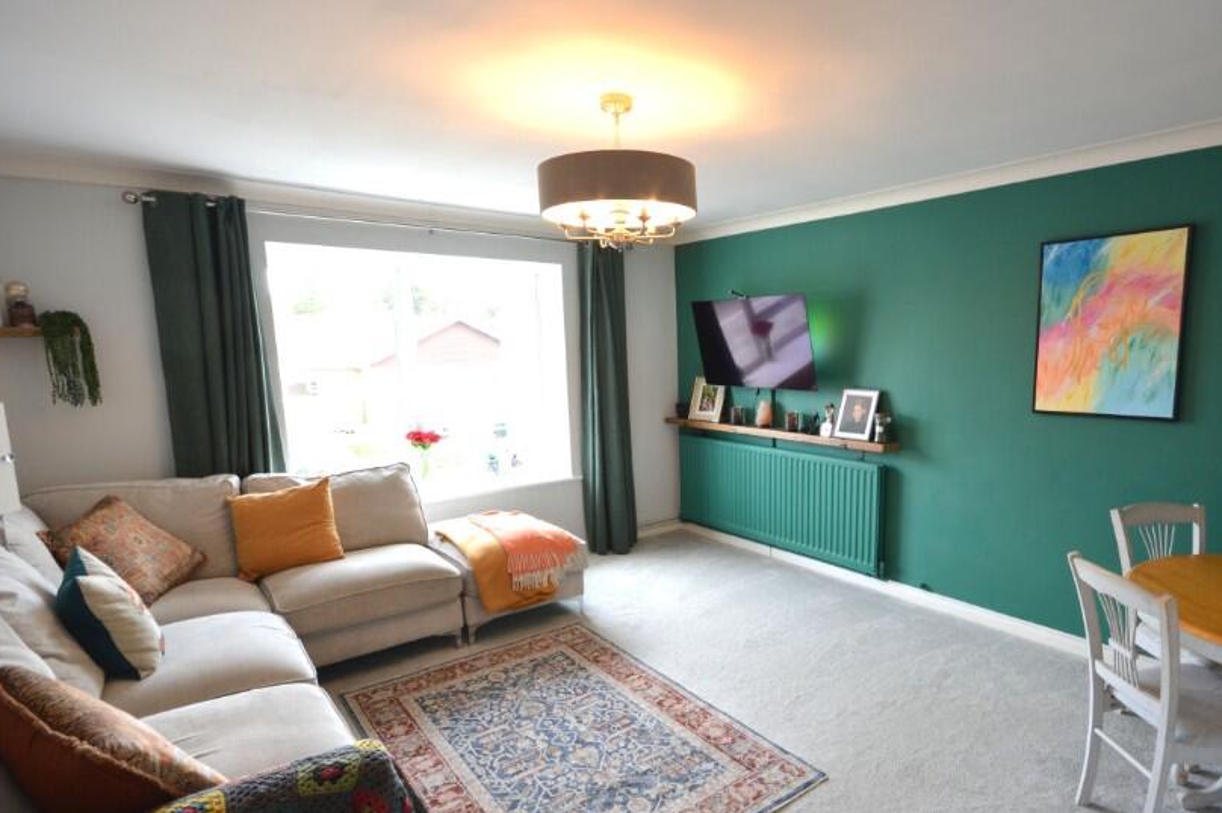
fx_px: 645
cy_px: 465
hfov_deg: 85.8
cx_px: 734
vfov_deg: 64.2
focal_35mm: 19
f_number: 8
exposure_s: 1/30
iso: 400
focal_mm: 10
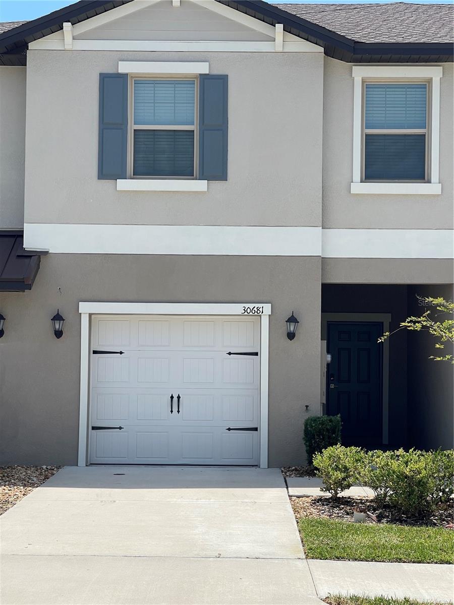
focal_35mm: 64
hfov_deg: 22.9
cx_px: 227
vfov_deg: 30.3
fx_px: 1119
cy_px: 302
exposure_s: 1/1325
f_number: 2.2
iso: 20
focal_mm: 7.5
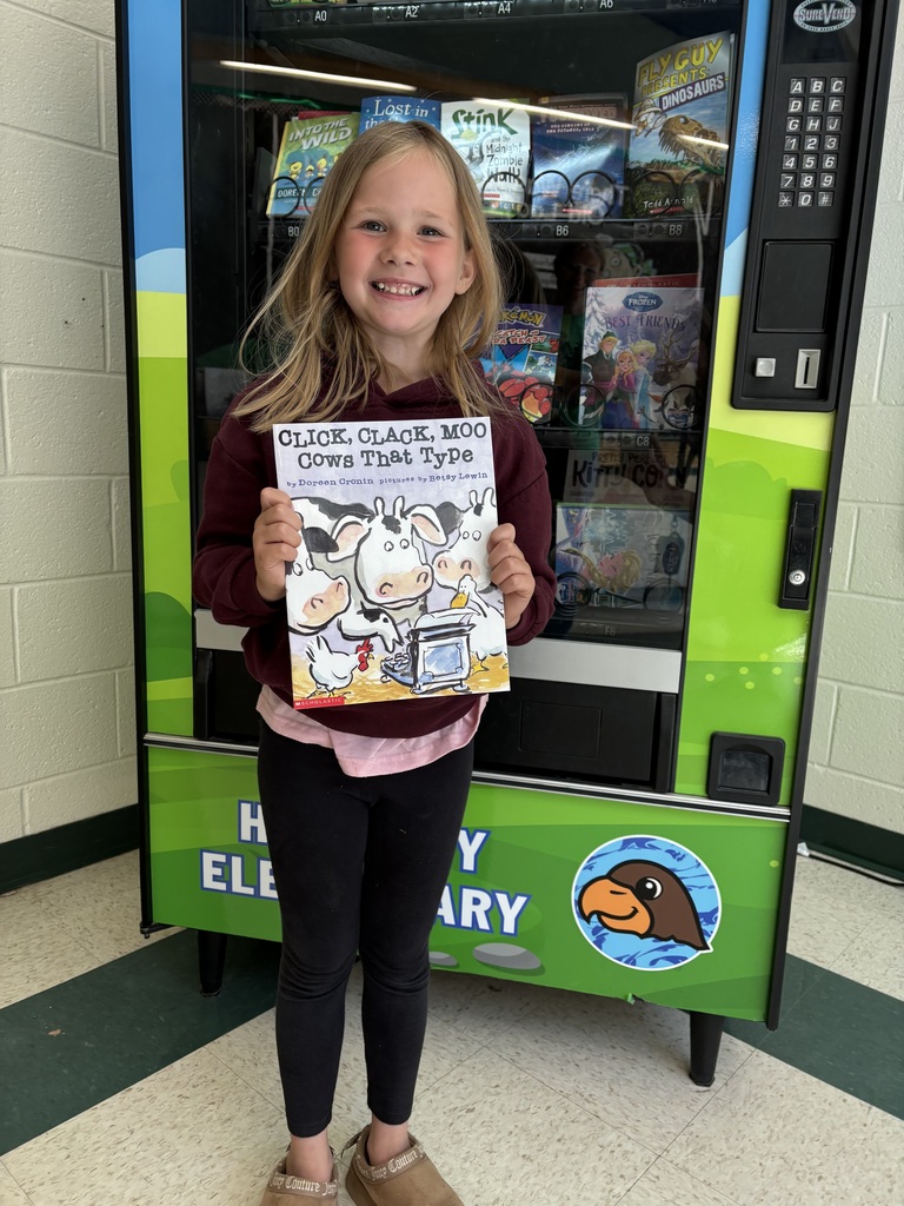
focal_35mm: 26
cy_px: 603
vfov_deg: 67.3
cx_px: 452
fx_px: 905
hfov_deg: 53.1
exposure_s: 1/120
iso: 50
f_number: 1.6
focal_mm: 5.96
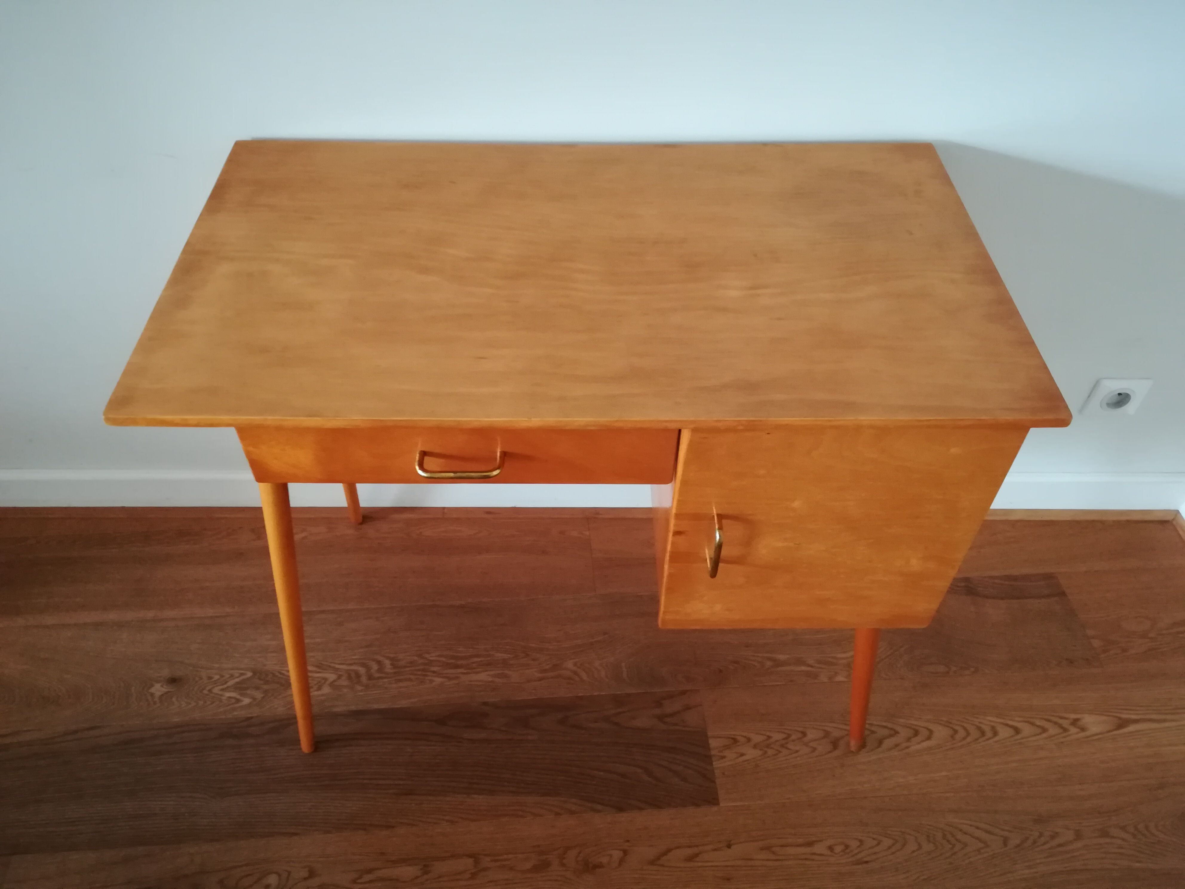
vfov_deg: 53.1
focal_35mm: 26
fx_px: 890
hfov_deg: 67.3
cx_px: 592
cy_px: 444
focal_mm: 3.83
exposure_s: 1/14.3
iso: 500
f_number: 2.2
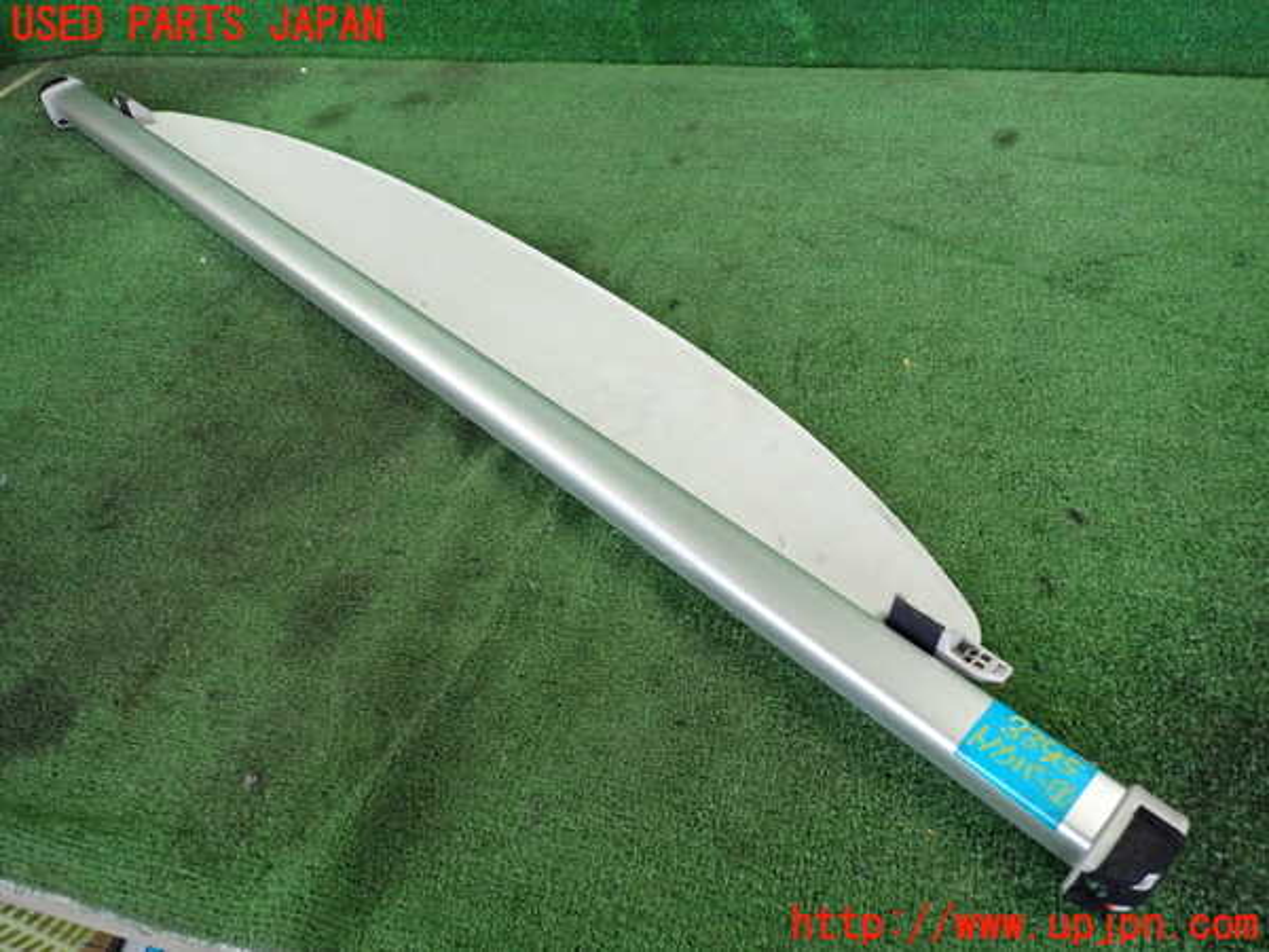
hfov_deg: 69.4
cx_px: 634
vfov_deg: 54.9
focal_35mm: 25
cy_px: 476
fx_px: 916
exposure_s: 1/125
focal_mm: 4.5
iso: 800
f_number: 2
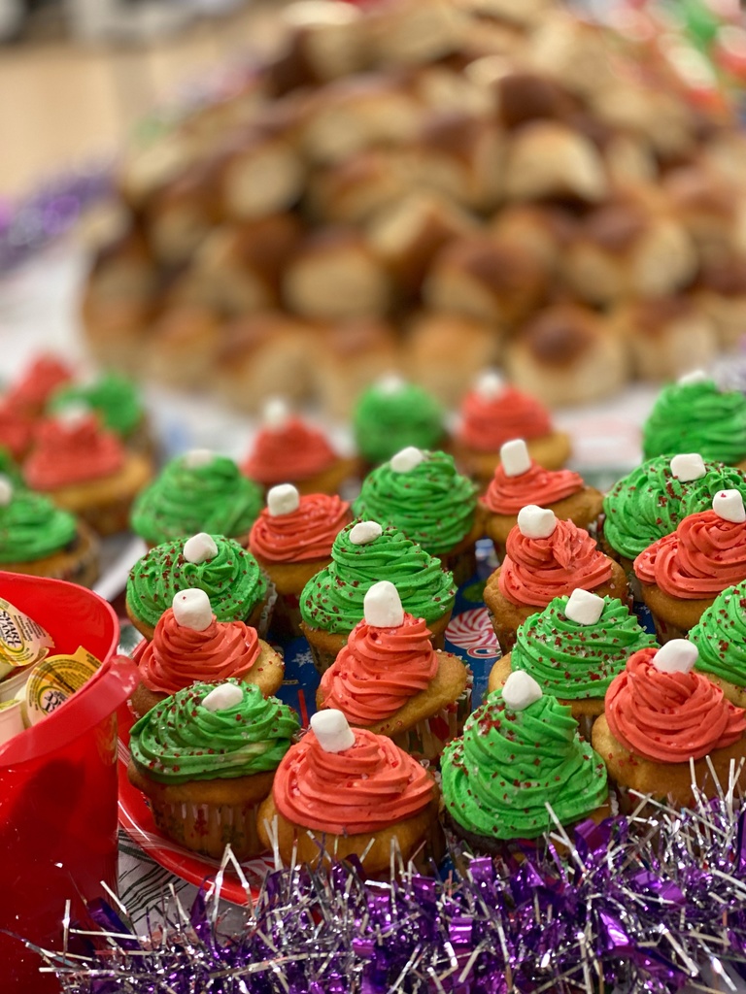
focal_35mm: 52
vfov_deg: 36.8
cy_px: 497
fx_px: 1494
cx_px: 373
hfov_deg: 28.0
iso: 160
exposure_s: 1/40
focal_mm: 6
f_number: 2
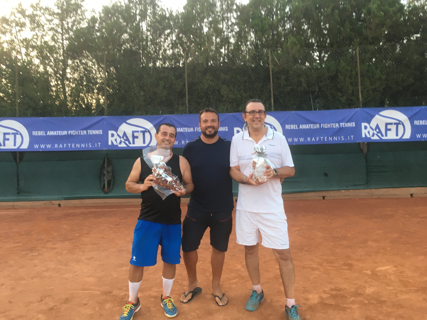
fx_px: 358
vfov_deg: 48.2
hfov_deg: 61.7
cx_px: 214
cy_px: 160
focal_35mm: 29
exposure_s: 1/33
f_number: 2.2
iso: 25
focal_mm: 4.15
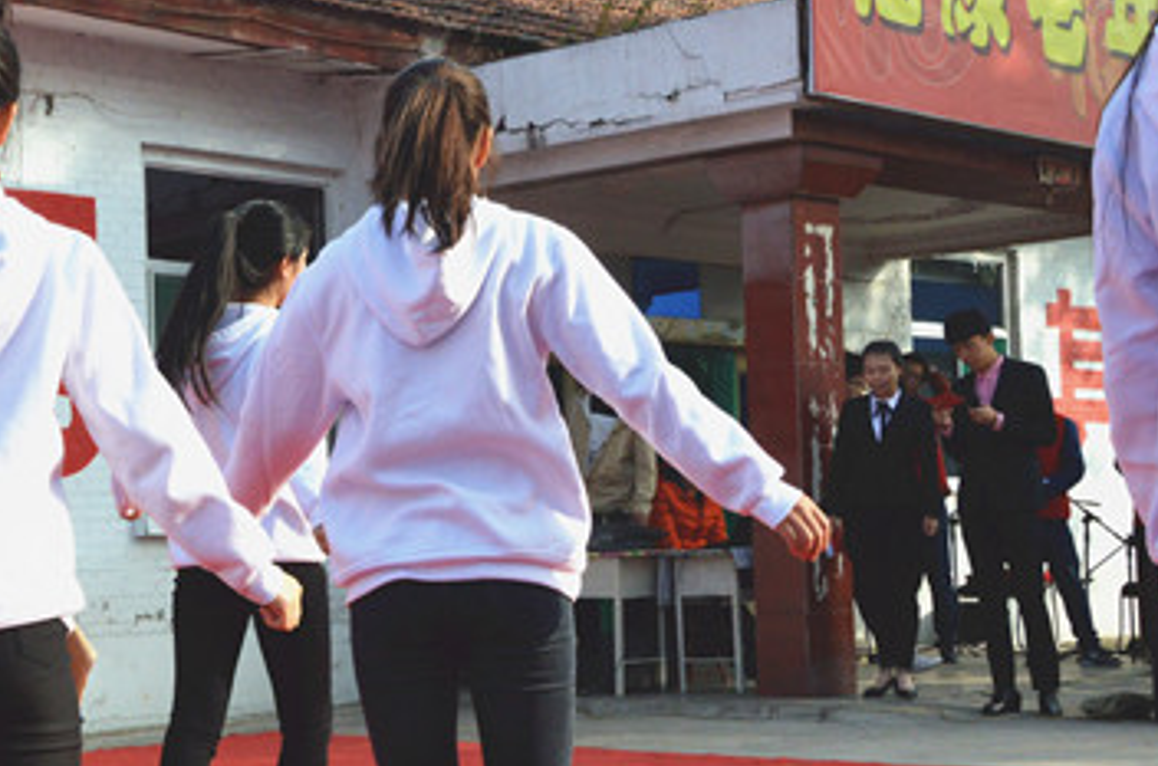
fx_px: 2279
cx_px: 155
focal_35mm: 71
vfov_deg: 19.0
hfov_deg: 27.6
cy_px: 498
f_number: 11
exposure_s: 1/500
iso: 800
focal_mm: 26
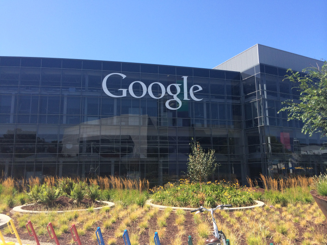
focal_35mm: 30
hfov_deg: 60.0
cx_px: 164
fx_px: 283
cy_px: 122
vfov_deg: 46.8
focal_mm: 4.12
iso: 40
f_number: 2.2
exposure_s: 1/1026
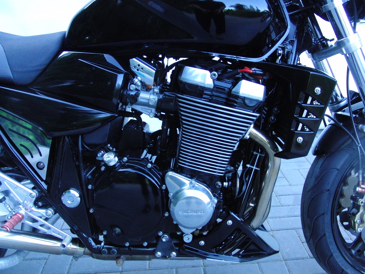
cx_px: 182
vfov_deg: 38.7
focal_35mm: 37
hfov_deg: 50.1
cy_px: 137
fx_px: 390
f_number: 3.6
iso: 400
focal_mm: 6.42
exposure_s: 1/80
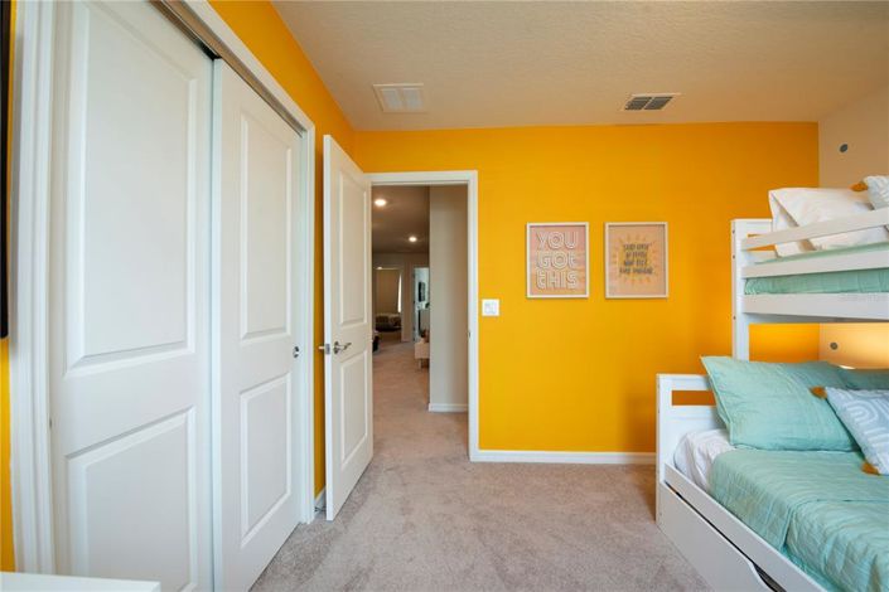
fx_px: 346
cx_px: 444
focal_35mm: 14
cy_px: 296
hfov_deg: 104.3
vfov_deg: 81.2
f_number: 10
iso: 500
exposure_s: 1/8
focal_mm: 14
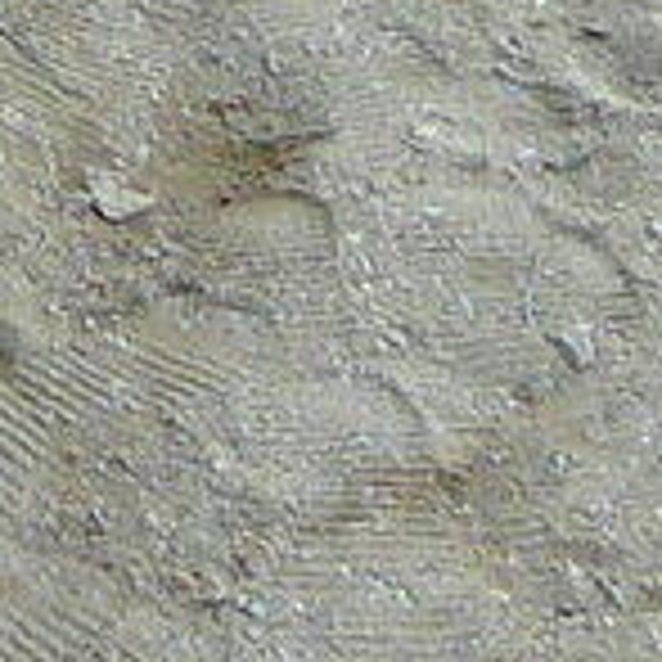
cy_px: -1238
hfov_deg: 6.7
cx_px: -793
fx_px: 5452
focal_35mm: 252
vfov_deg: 6.4
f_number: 2.8
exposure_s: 1/60
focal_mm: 5.2
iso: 100
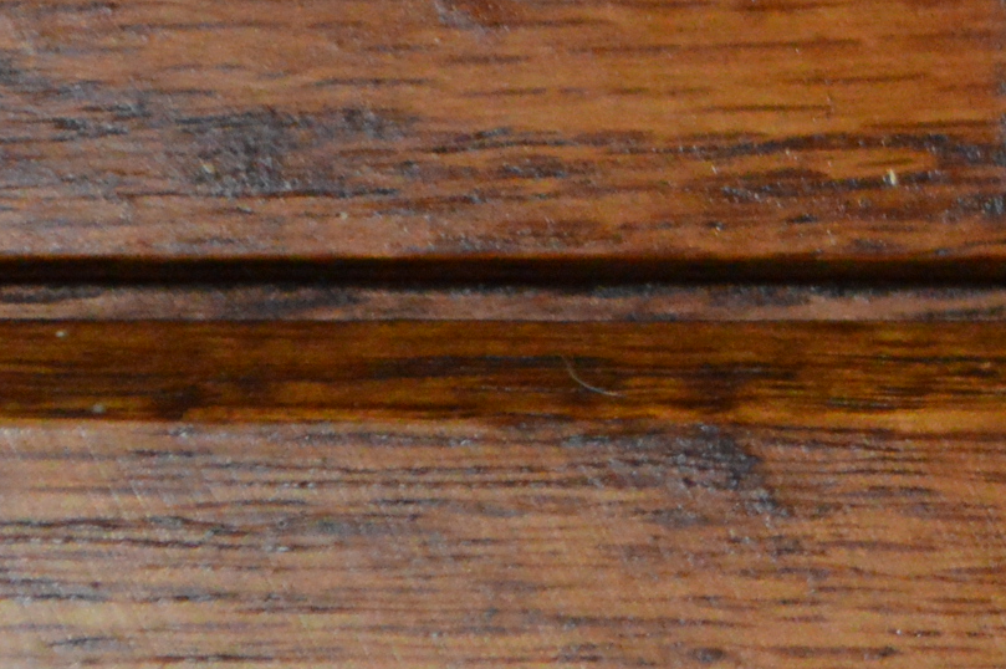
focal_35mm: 307
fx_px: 8568
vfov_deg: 4.5
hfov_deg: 6.6
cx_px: 1414
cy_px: 351
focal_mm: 55
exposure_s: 1/60
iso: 3200
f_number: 5.6
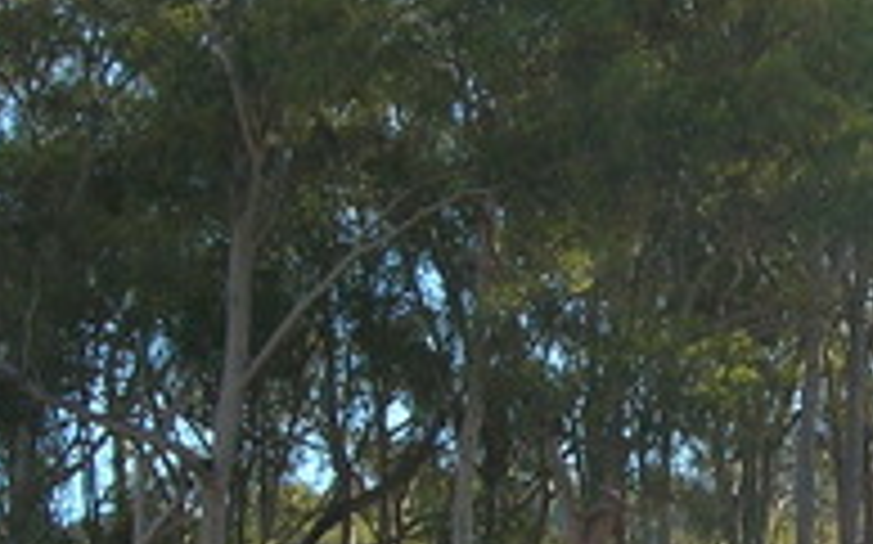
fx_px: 3448
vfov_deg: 9.0
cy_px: 411
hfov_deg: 14.2
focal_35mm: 145
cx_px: 837
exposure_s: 1/156
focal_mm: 5.7
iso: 50
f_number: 4.9
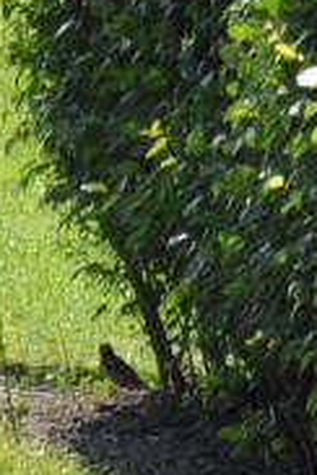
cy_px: -763
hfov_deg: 1.1
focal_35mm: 1227
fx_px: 16205
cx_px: -236
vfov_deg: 1.7
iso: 200
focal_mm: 70
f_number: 9
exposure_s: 1/320
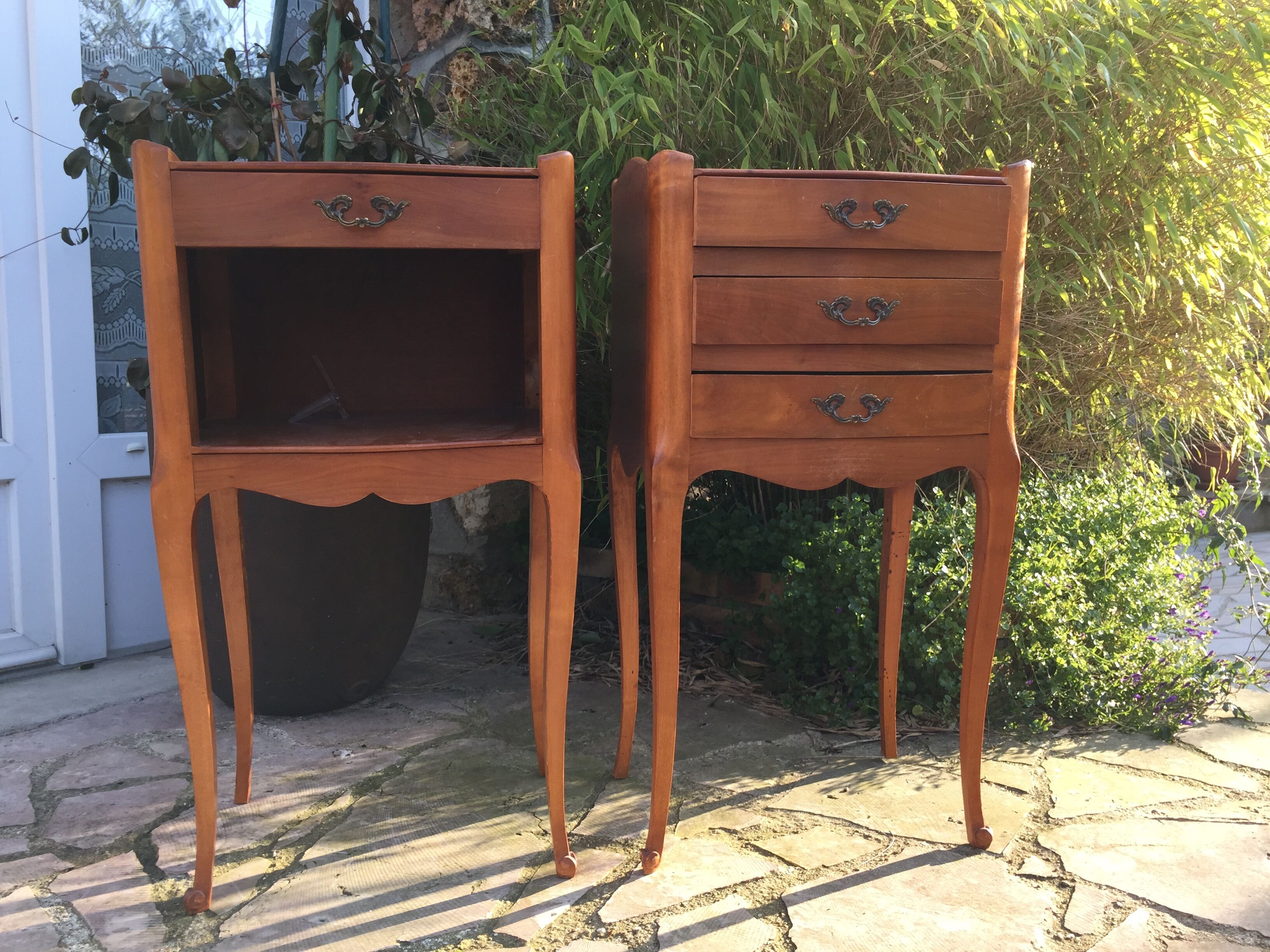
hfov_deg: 61.7
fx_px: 1064
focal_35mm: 29
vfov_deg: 48.2
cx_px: 635
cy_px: 476
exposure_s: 1/186
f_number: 2.2
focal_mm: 4.15
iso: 32
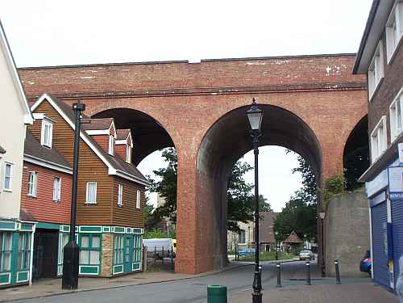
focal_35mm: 49
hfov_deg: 38.9
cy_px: 152
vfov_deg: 29.7
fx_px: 570
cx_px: 202
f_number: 4
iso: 64
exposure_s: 1/200
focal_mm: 8
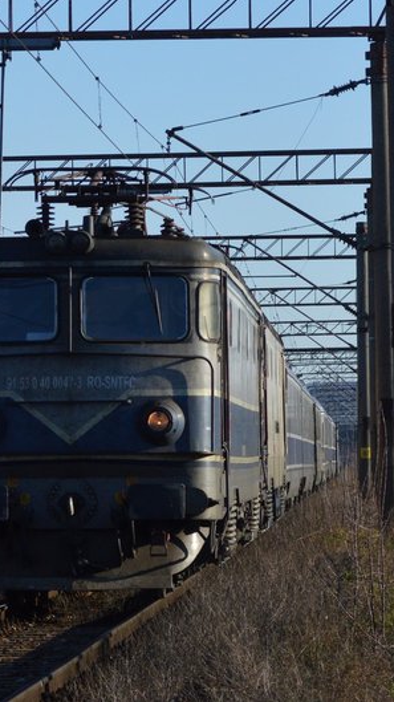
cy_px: 350
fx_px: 2734
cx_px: 76
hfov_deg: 8.2
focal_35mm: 147
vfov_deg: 14.6
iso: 400
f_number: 5.6
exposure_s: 1/1600
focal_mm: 62
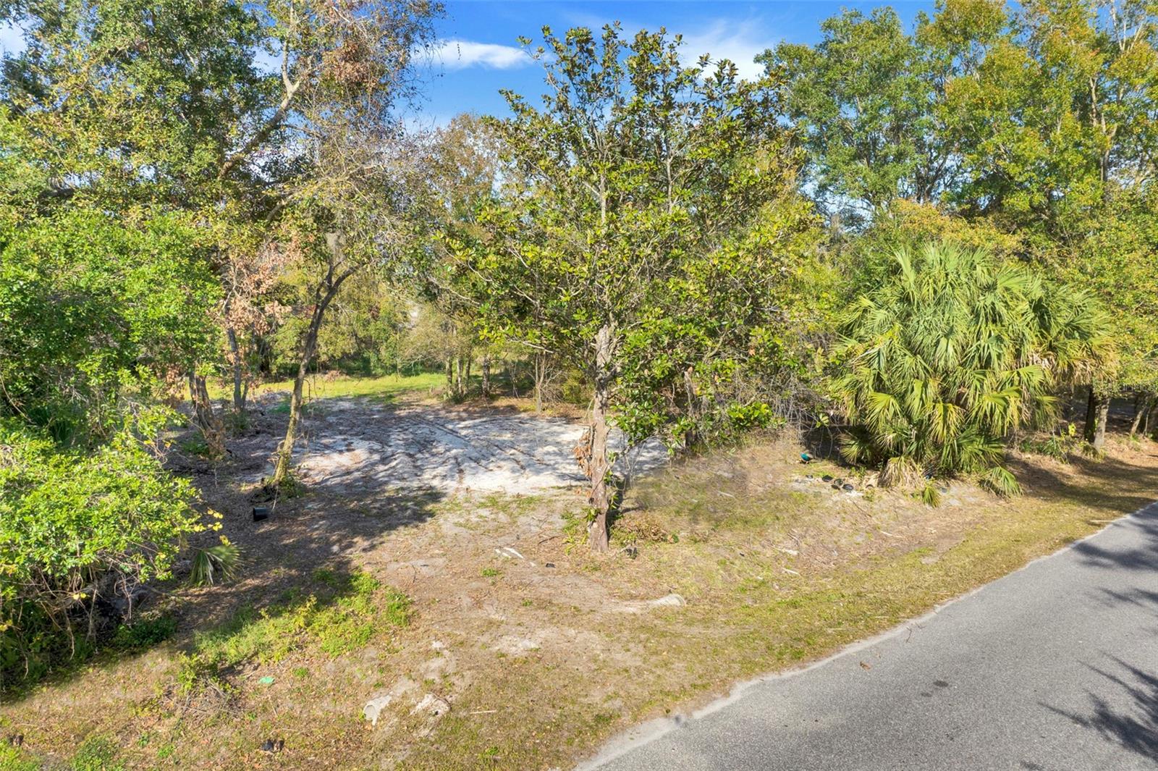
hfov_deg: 78.6
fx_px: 707
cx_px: 579
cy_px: 386
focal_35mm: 22
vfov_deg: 57.2
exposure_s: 1/200
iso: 100
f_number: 2.8
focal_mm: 8.38
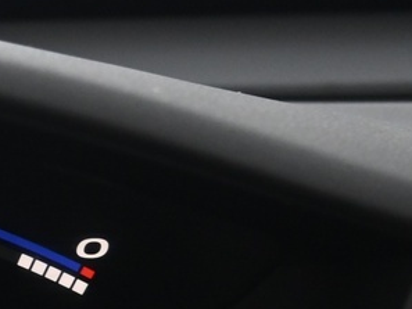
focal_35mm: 252
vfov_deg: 5.9
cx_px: -529
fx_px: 3001
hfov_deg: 7.4
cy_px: 400
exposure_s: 1/40
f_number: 4
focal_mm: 48
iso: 2000
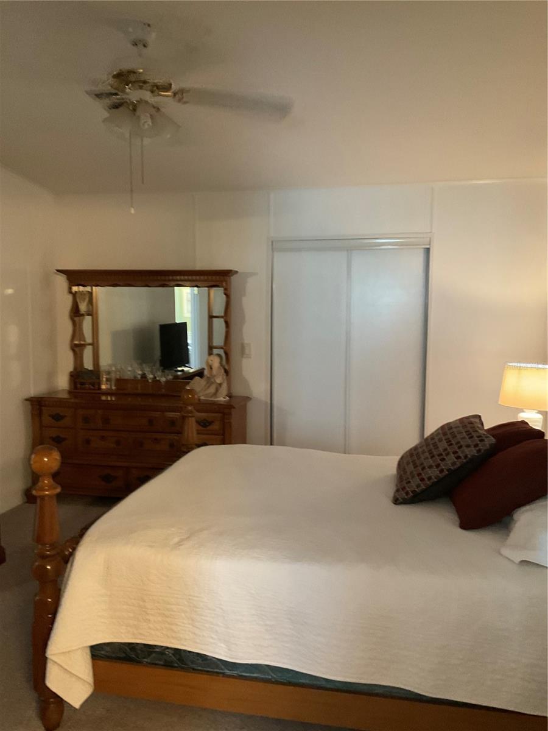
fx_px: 612
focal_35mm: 29
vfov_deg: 61.7
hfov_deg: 48.2
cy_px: 366
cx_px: 274
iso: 250
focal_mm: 3
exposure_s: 1/40
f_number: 1.8
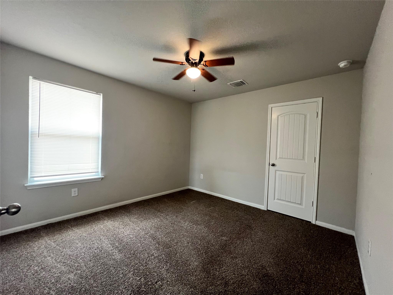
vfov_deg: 89.9
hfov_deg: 106.2
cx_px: 196
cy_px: 148
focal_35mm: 13
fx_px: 148
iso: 500
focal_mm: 1.57
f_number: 1.8
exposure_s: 1/60
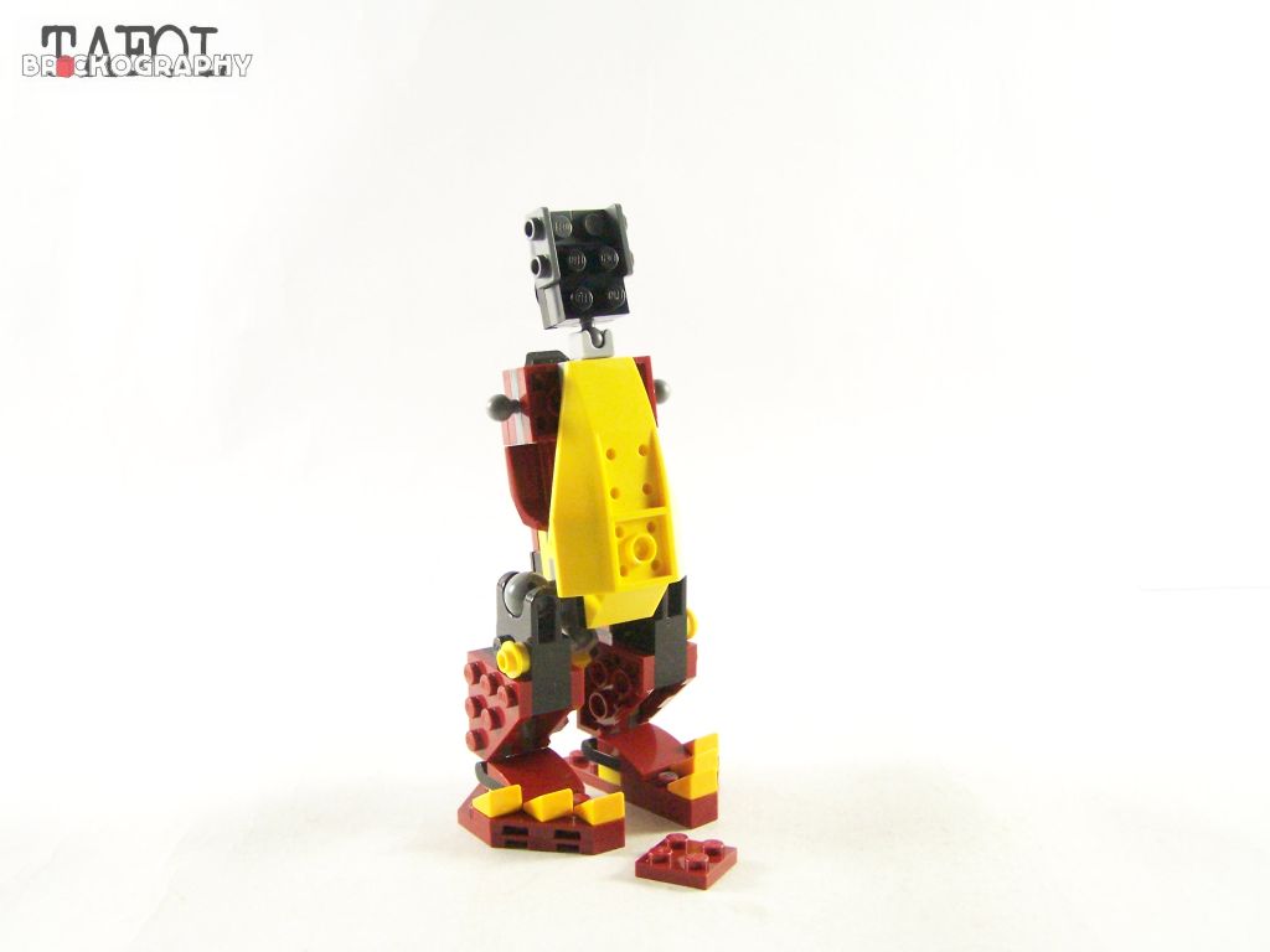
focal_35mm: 38
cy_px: 476
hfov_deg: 49.0
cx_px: 635
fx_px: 1394
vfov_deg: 37.7
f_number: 3.2
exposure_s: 1/60
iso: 400
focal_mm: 6.3
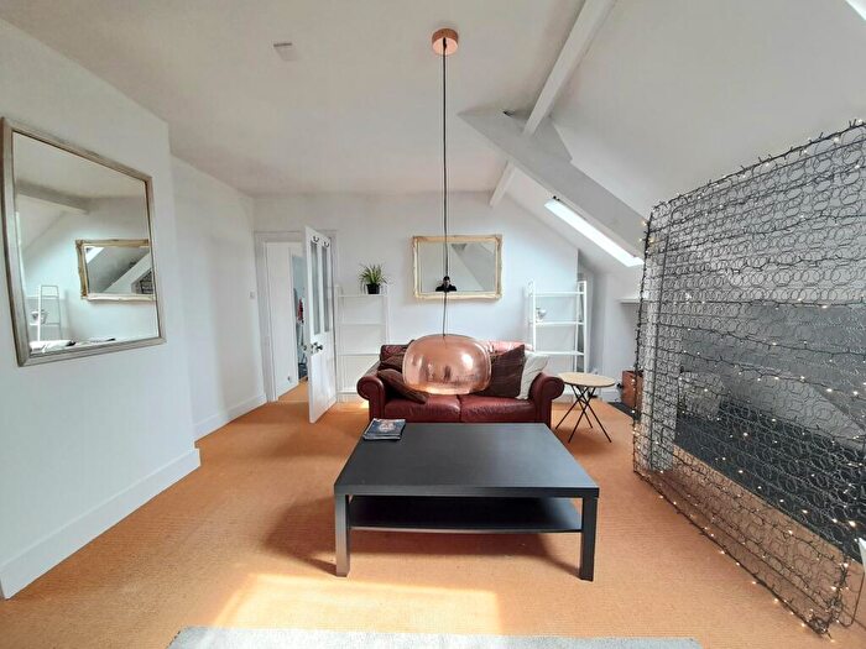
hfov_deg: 106.2
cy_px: 324
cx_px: 433
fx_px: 325
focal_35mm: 13
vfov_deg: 89.9
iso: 50
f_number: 2.2
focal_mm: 1.42
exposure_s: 1/40
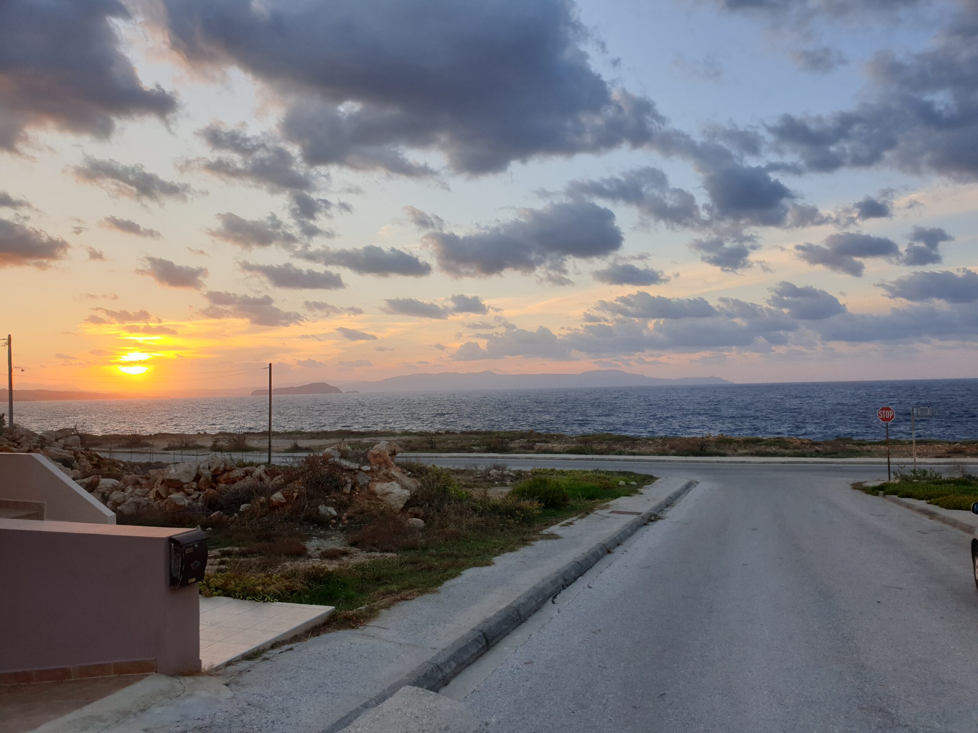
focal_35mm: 26
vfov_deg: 53.1
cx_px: 489
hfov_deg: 67.3
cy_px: 366
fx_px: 735
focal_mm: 4.3
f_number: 2.4
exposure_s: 1/296
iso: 50
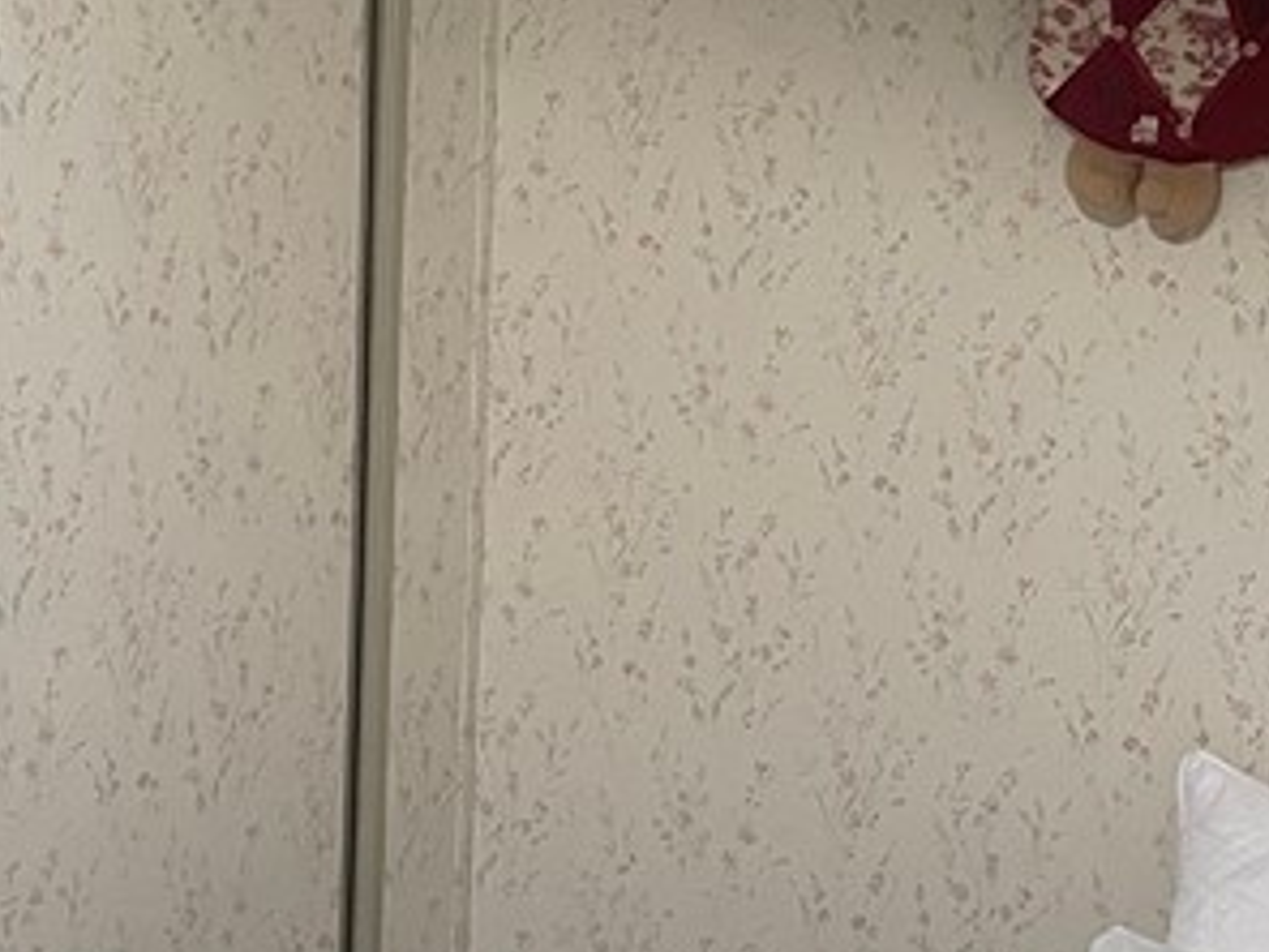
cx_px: 815
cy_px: 463
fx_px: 3299
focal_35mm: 90
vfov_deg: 16.4
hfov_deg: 21.7
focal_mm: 4.2
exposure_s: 1/51
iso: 500
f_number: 1.6
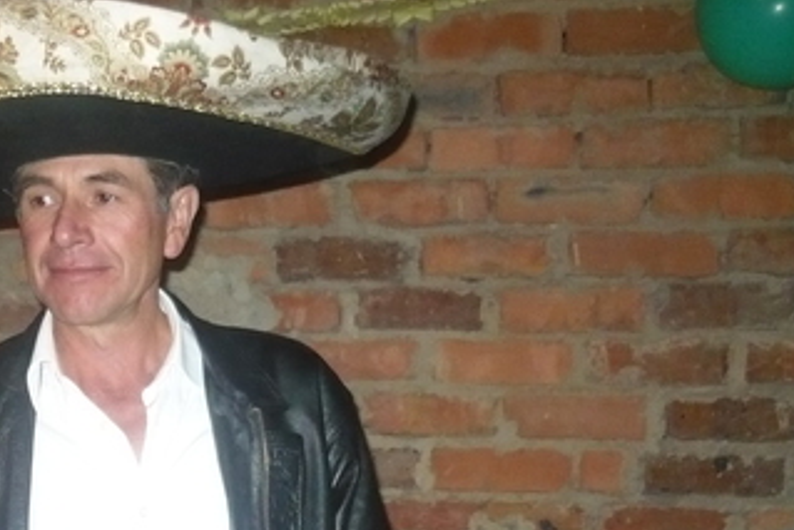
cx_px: 70
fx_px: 1611
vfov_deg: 18.1
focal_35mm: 73
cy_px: 550
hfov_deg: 26.7
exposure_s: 1/30
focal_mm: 5.8
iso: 320
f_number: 2.8
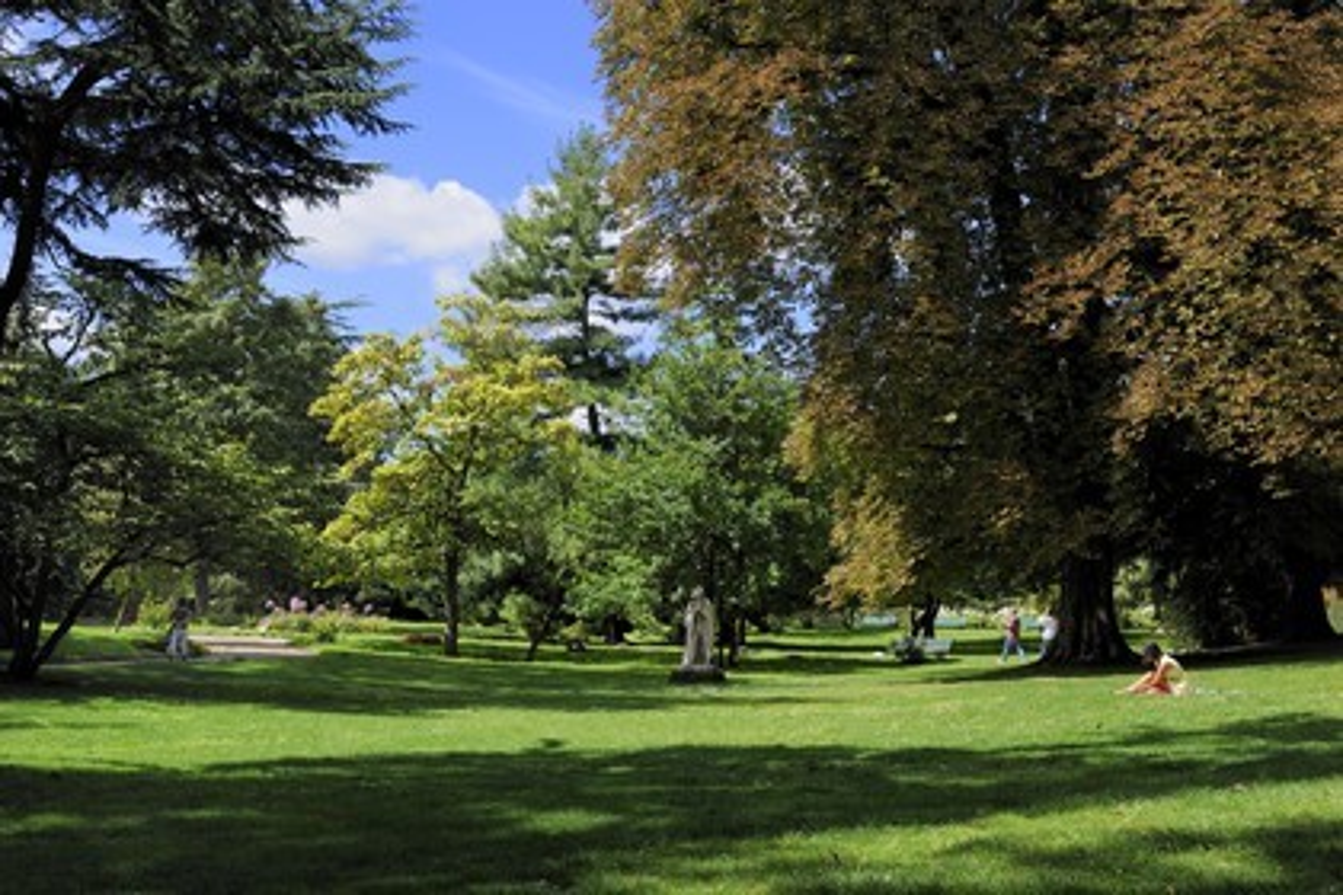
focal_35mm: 48
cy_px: 448
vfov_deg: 28.1
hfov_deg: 41.1
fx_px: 1791
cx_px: 672
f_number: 9
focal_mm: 48
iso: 200
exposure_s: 1/160
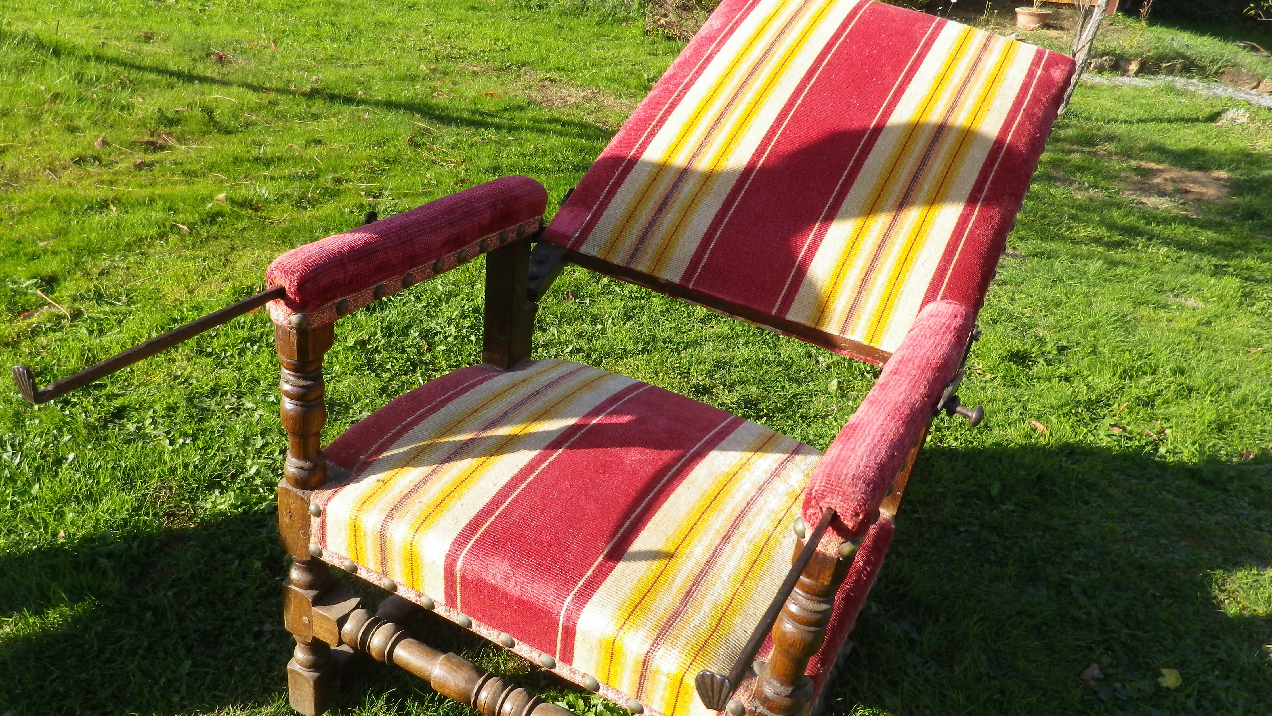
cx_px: 621
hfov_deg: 67.9
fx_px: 944
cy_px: 459
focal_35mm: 28
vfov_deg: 41.1
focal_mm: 4.5
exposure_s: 1/400
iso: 80
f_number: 3.5
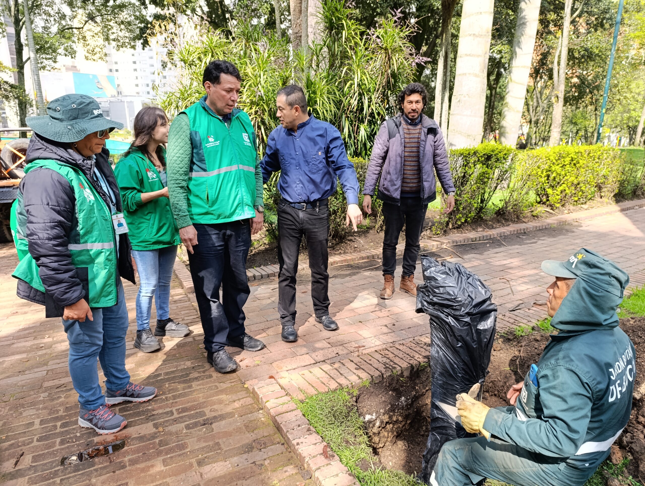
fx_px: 429
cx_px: 322
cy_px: 243
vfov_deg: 59.0
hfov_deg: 73.8
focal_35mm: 23
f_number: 1.6
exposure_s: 1/120
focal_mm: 6.14
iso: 100
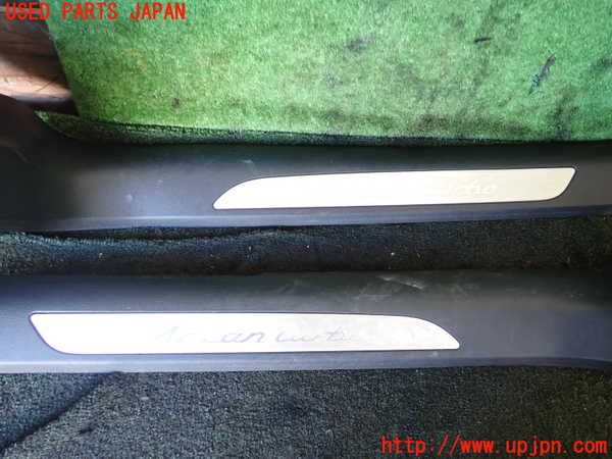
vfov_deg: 46.8
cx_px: 306
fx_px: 530
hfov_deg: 60.0
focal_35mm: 30
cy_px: 230
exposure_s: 1/30
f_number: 2.3
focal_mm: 5.4
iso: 320
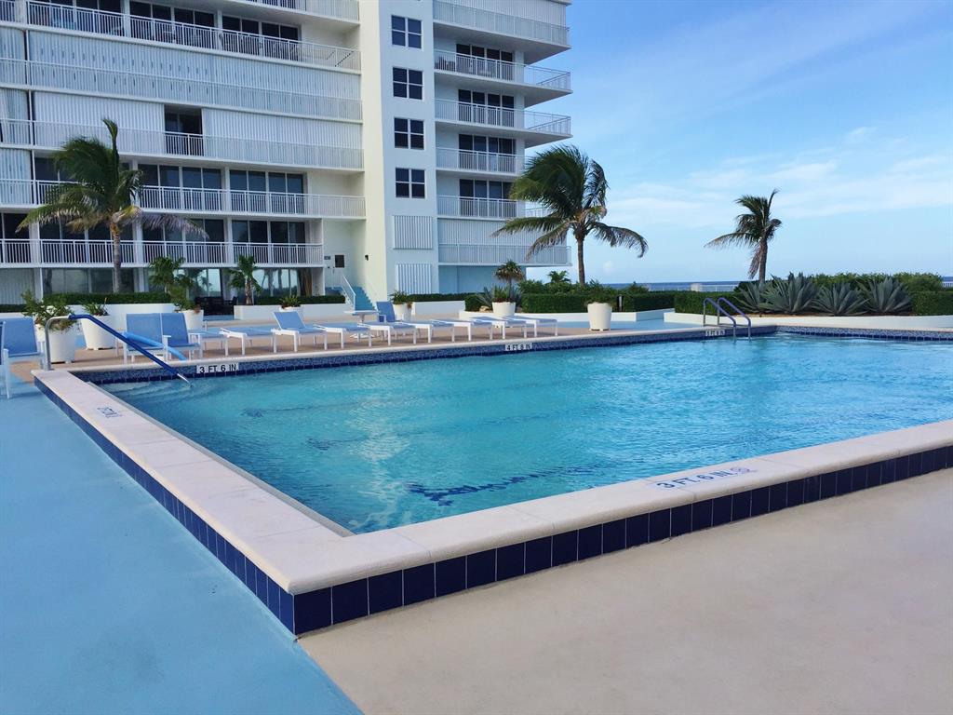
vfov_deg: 48.2
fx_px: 798
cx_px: 476
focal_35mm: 29
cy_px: 358
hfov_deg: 61.7
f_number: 2.2
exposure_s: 1/1163
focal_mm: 4.15
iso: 32
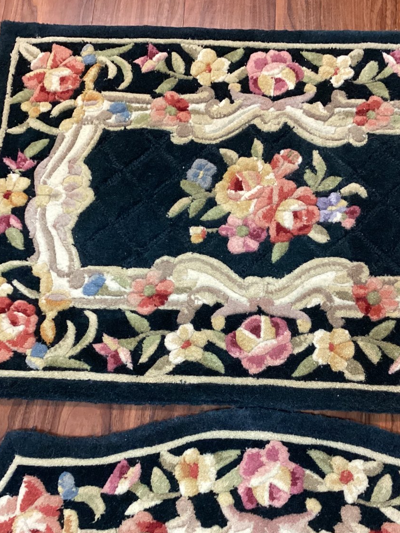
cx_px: 257
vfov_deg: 44.8
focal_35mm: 42
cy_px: 266
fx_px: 647
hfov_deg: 34.1
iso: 400
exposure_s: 1/40
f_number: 2.4
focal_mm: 3.3
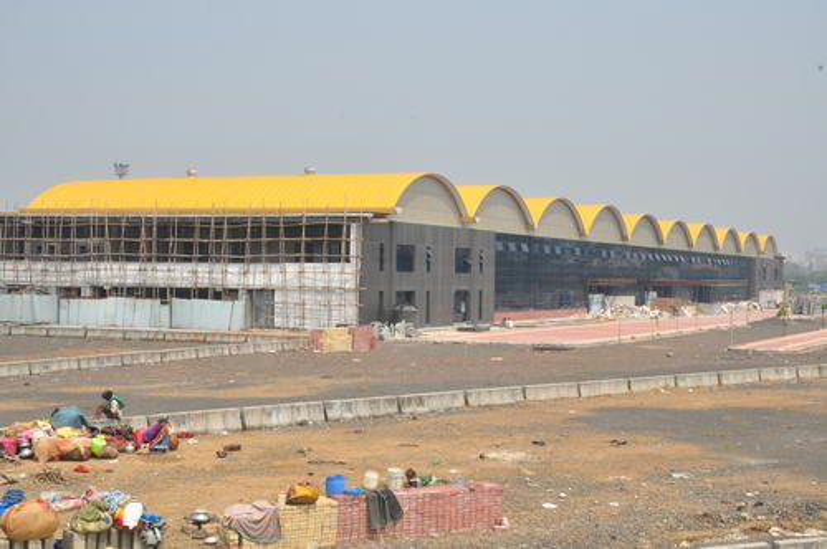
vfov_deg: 23.7
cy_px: 274
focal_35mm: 57
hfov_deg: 35.1
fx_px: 1308
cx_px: 414
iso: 320
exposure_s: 1/100
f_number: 22
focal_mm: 38
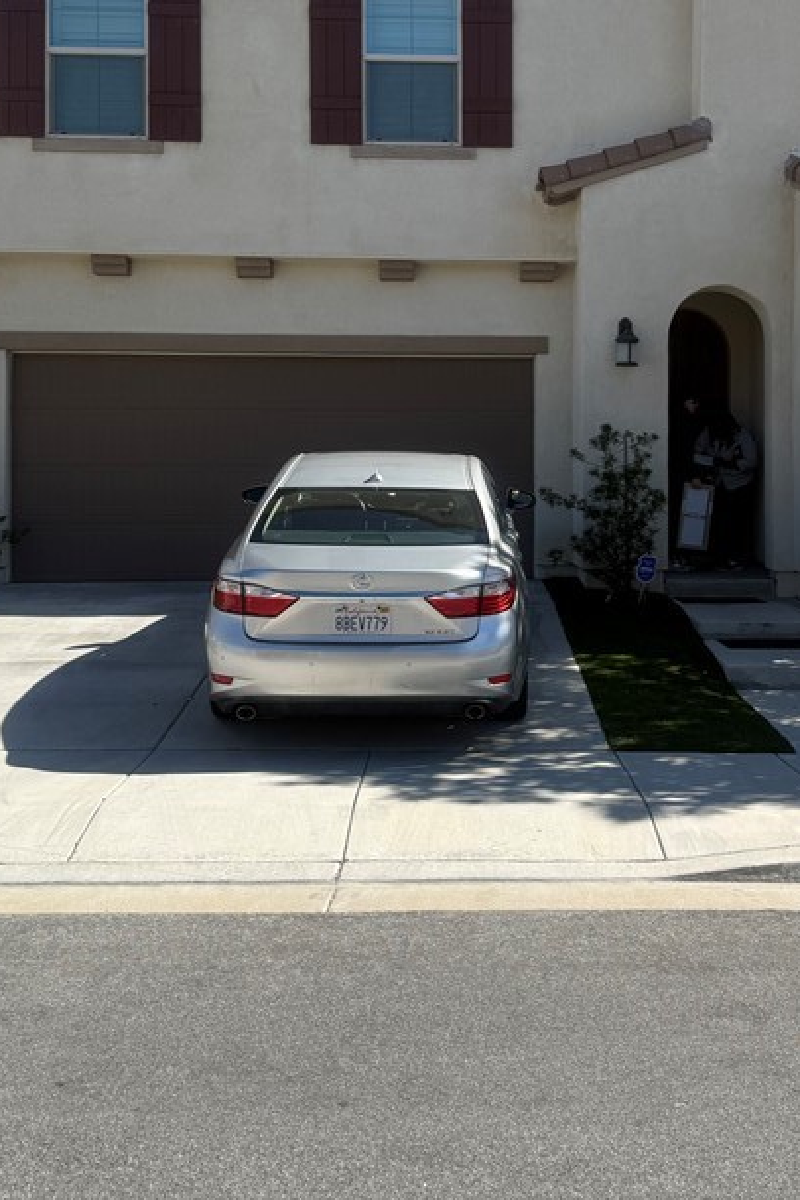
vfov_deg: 46.0
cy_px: 457
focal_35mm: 42
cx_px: 510
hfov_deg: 31.7
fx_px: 1400
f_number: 1.78
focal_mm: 6.76
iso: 80
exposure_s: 1/3584
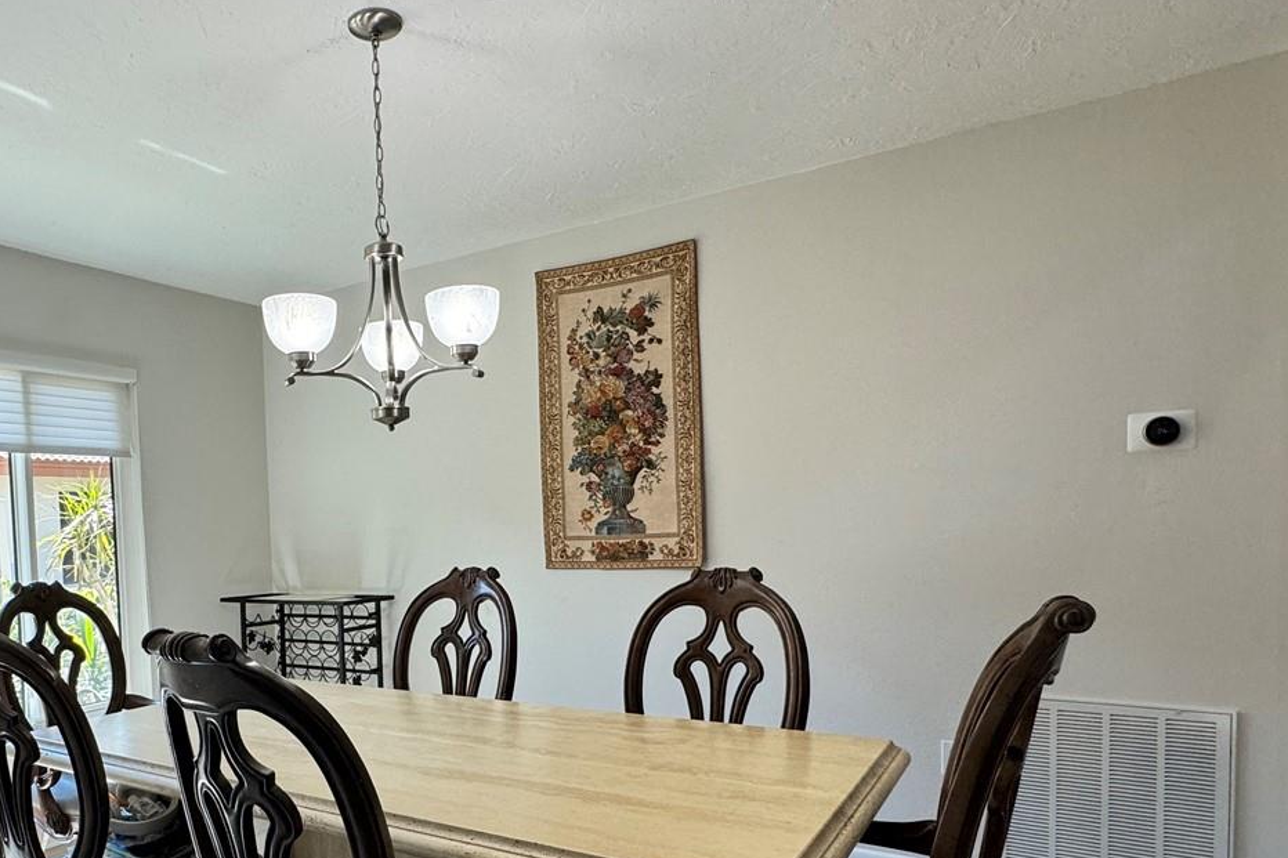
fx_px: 894
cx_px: 439
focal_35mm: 25
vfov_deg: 50.4
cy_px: 569
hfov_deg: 69.7
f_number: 2.2
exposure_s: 1/120
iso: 200
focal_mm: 2.22
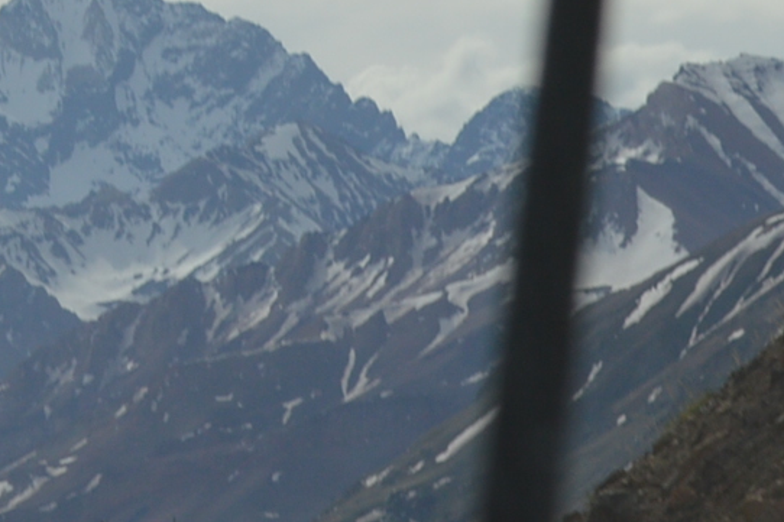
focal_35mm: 366
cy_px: -227
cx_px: -46
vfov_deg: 3.7
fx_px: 7968
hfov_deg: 5.6
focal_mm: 44
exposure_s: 1/400
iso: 100
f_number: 10
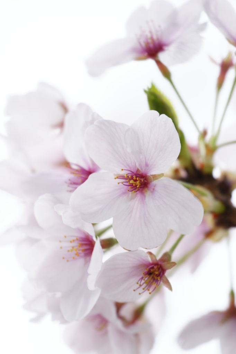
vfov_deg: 4.6
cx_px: 118
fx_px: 4428
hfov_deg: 3.1
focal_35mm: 450
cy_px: 177
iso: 250
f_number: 5.6
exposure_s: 1/60
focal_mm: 300
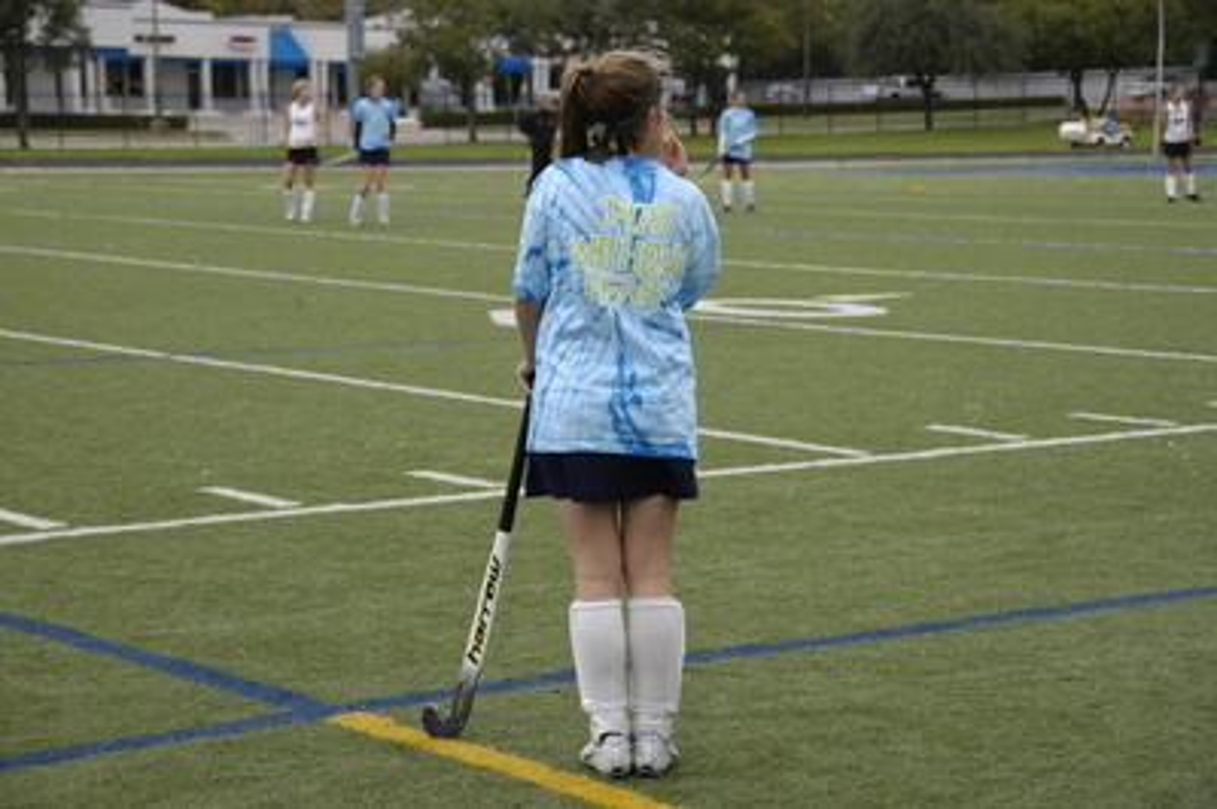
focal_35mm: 84
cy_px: 404
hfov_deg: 24.2
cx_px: 608
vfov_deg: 16.2
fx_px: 2837
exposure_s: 1/180
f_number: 5
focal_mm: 56
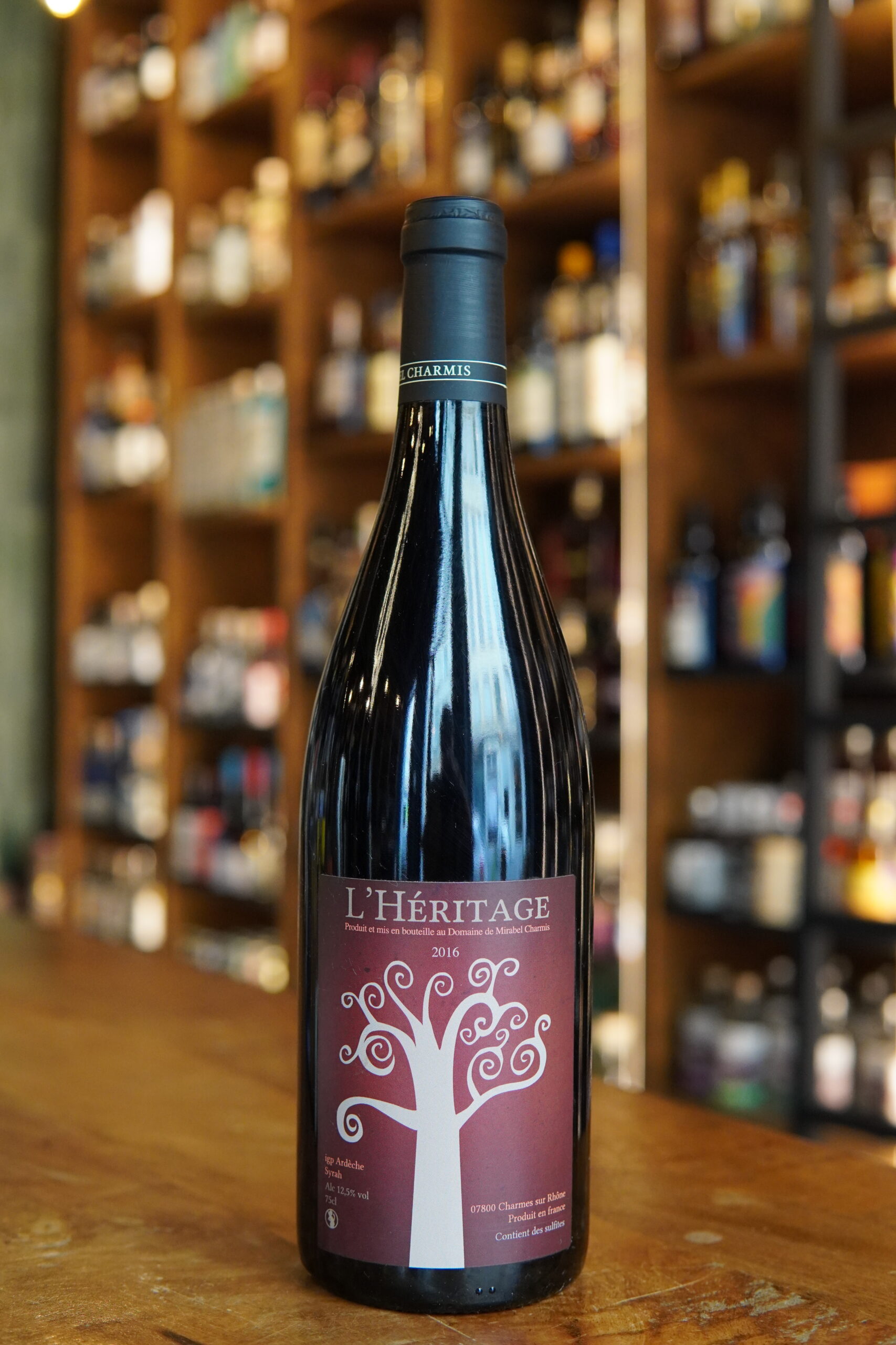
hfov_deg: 29.9
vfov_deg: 43.6
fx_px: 1680
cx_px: 448
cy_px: 672
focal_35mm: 45
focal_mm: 30
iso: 1600
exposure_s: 1/160
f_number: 3.5
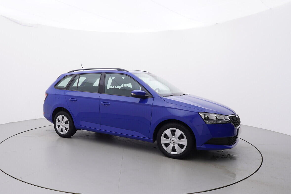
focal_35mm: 28
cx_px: 118
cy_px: 117
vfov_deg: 46.8
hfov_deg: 65.6
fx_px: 223
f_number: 5
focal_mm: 15
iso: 200
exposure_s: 1/80
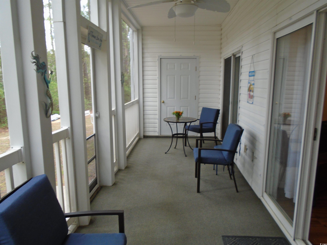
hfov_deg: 67.3
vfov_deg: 53.1
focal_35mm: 26
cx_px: 164
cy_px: 122
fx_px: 246
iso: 100
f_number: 3.2
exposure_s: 1/30
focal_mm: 4.6
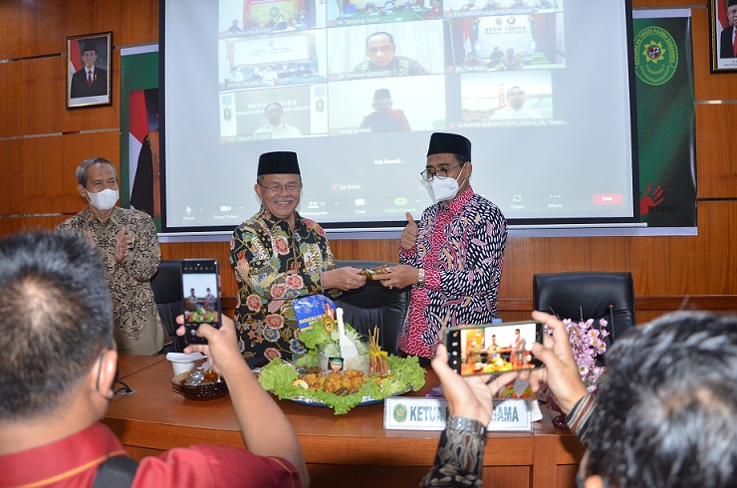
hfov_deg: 33.5
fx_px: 1226
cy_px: 244
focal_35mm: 60
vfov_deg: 22.5
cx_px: 368
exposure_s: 1/60
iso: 1600
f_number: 4.5
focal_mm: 40
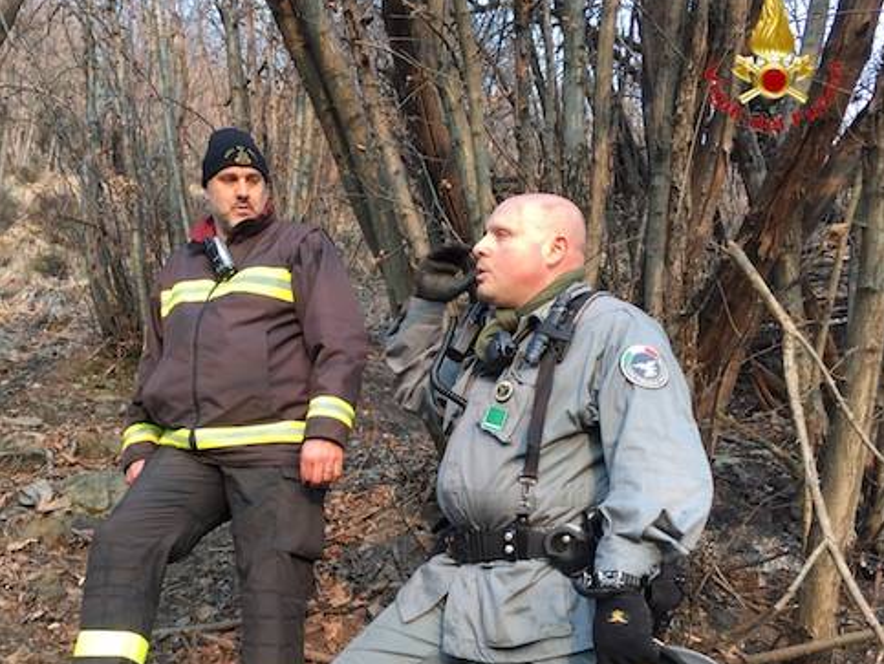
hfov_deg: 50.9
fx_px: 920
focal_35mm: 36
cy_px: 362
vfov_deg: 39.7
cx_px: 342
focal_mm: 4.15
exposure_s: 1/60
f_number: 2.2
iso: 32
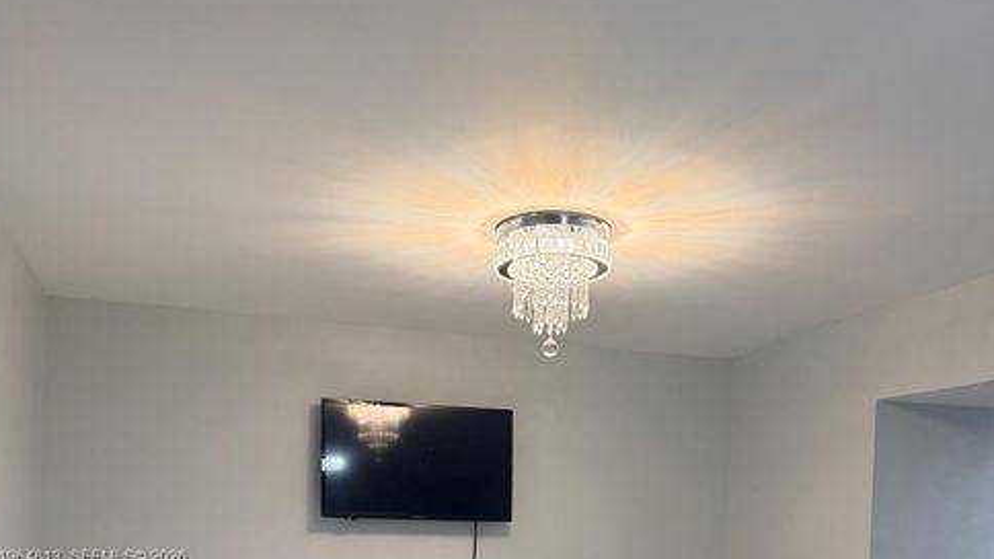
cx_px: 489
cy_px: 558
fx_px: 949
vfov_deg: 30.5
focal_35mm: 36
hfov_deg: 55.3
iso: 200
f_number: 1.78
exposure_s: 1/116
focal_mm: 6.76
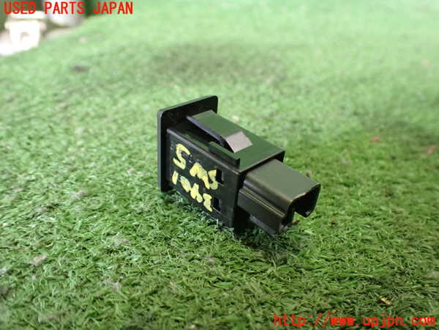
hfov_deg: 60.0
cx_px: 220
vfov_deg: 46.8
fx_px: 380
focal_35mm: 30
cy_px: 165
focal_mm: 5.4
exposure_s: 1/40
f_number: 2.3
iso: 800
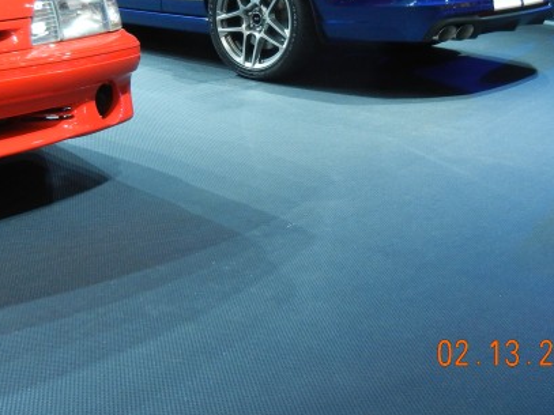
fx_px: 944
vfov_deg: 24.0
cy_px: 30
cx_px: 227
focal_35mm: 59
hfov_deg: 32.6
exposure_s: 1/42.1
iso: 400
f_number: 3.5
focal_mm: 5.4
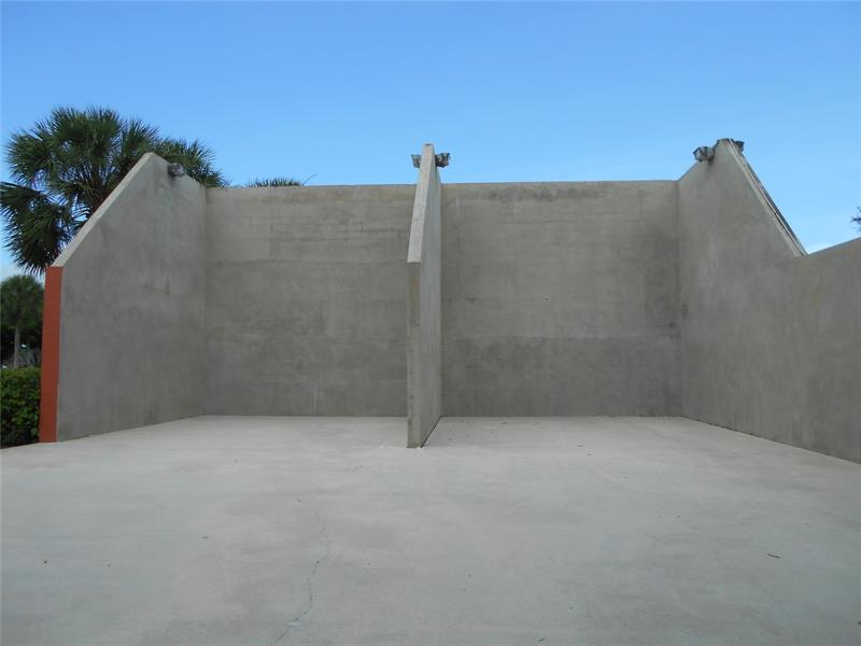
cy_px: 323
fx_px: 647
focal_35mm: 26
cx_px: 430
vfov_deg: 53.1
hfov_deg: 67.3
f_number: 3.2
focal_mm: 4.6
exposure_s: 1/800
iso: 80
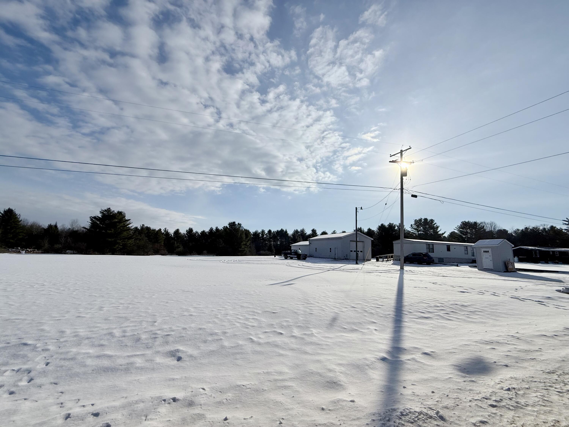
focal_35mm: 14
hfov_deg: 102.1
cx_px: 284
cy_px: 214
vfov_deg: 85.7
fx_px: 230
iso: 40
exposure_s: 1/10101
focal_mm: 2.22
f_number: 2.2
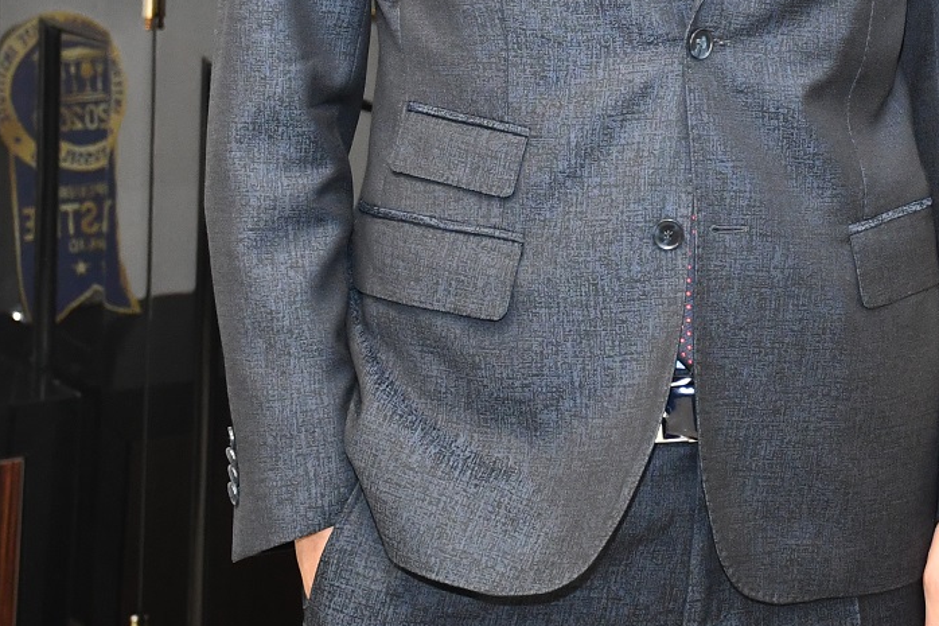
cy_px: -215
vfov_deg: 7.9
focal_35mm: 172
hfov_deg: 11.9
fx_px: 4485
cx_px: 888
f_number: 4.5
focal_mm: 40
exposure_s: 1/60
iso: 1600
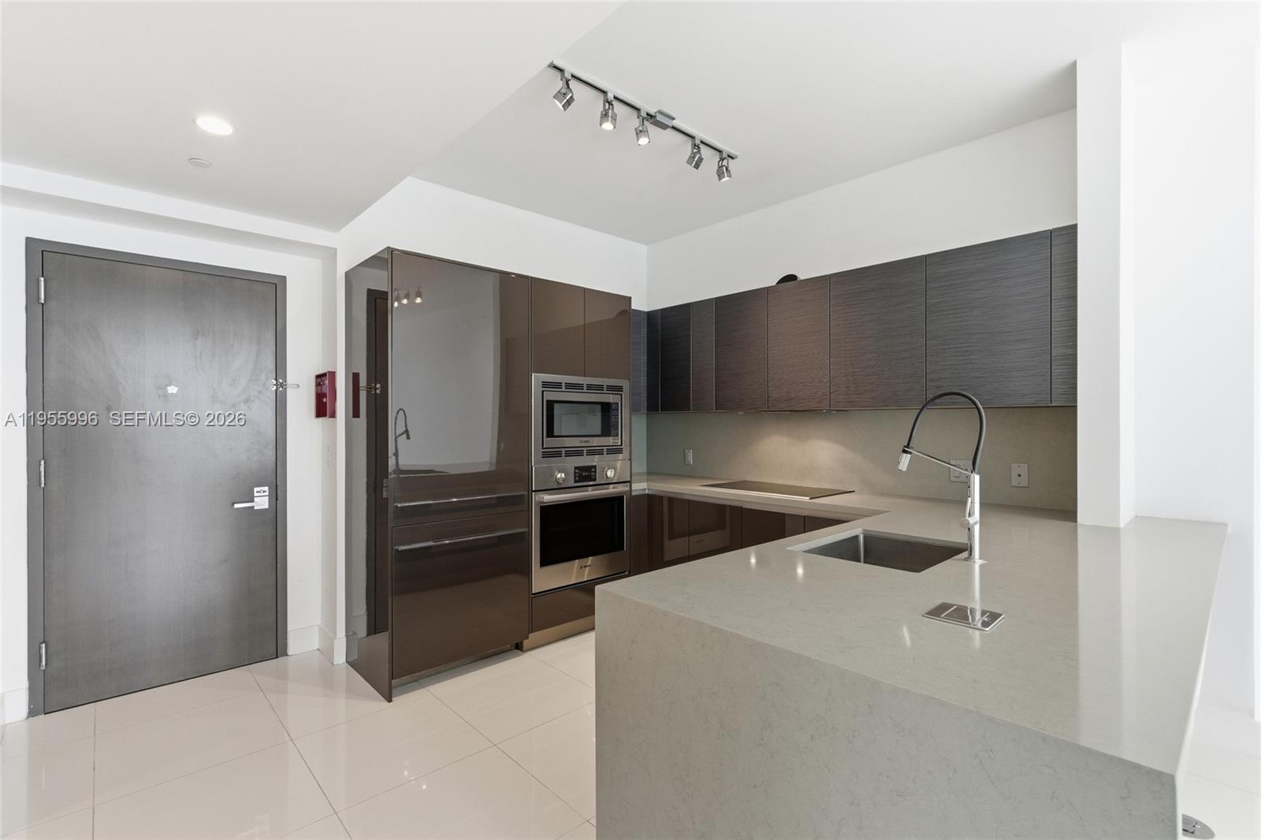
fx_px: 560
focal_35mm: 16
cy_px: 420
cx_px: 630
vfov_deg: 73.7
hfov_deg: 96.7
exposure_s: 1/60
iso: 500
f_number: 9
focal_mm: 16
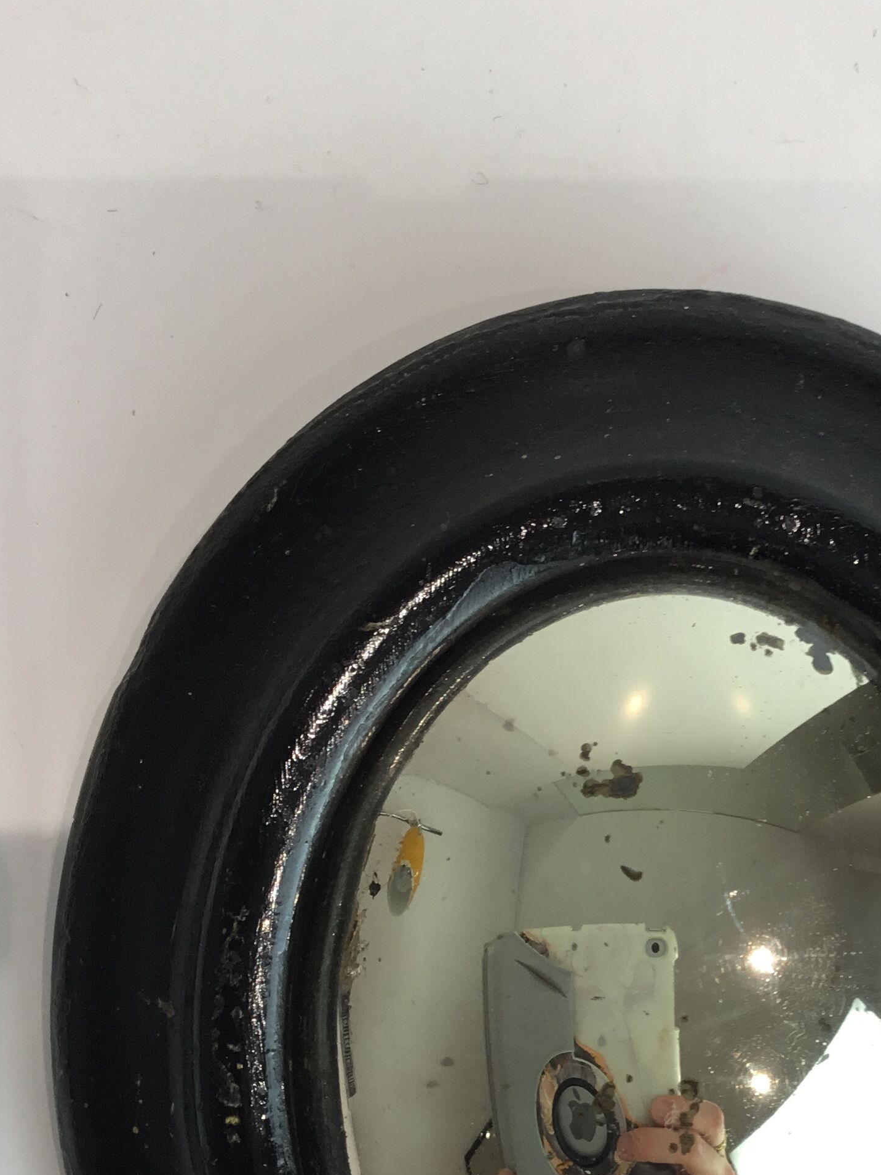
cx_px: 701
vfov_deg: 35.3
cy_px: 902
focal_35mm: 53
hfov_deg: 27.0
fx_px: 1798
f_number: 2.4
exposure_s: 1/50
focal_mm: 3.3
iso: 32
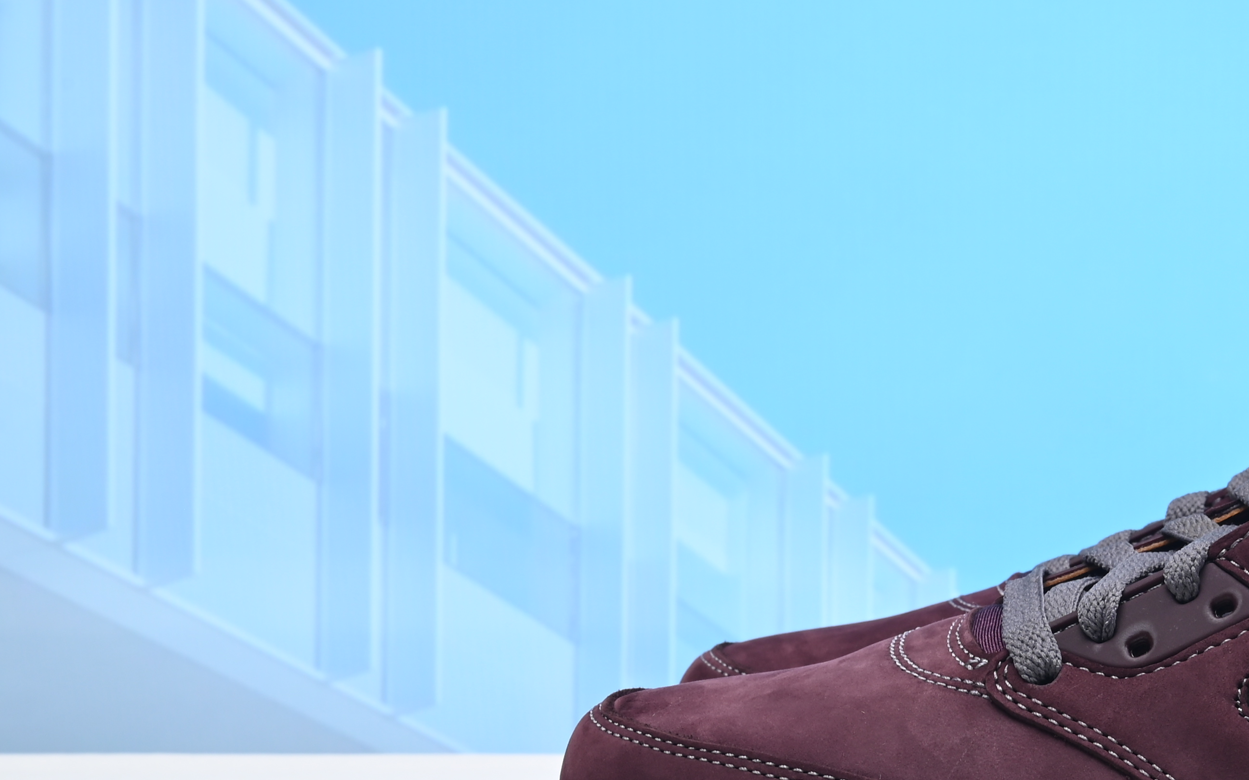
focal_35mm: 97
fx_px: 3301
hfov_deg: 20.8
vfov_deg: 13.5
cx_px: 1222
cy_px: 275
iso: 100
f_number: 16
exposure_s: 1/2
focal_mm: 41
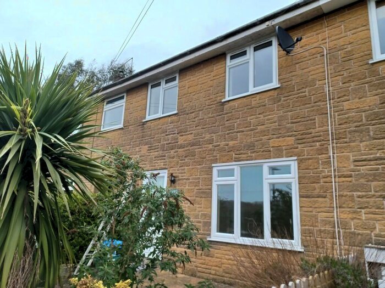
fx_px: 278
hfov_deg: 69.4
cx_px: 192
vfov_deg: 54.9
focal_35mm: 25
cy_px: 144
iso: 32
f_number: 1.8
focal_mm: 4.6
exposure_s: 1/163
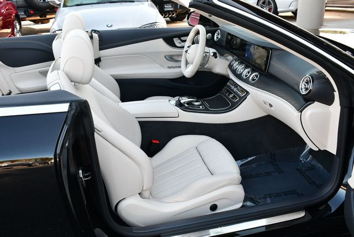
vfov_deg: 36.9
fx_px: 354
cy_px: 118
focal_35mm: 36
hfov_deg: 53.1
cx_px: 177
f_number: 4.5
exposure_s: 1/250
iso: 400
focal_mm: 18
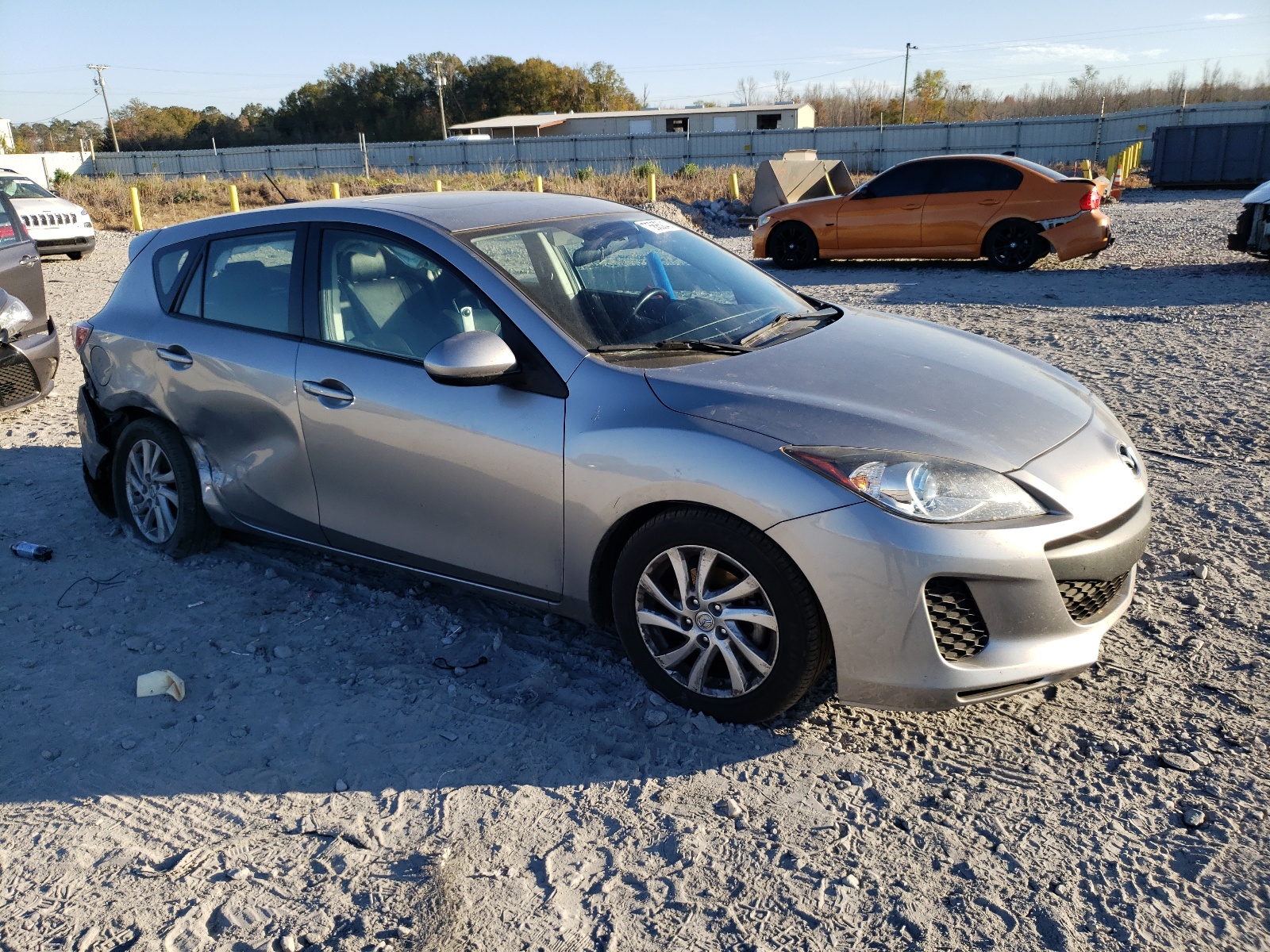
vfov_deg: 53.1
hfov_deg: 67.3
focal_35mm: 26
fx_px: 954
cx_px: 635
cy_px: 476
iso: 50
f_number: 1.5
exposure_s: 1/1429
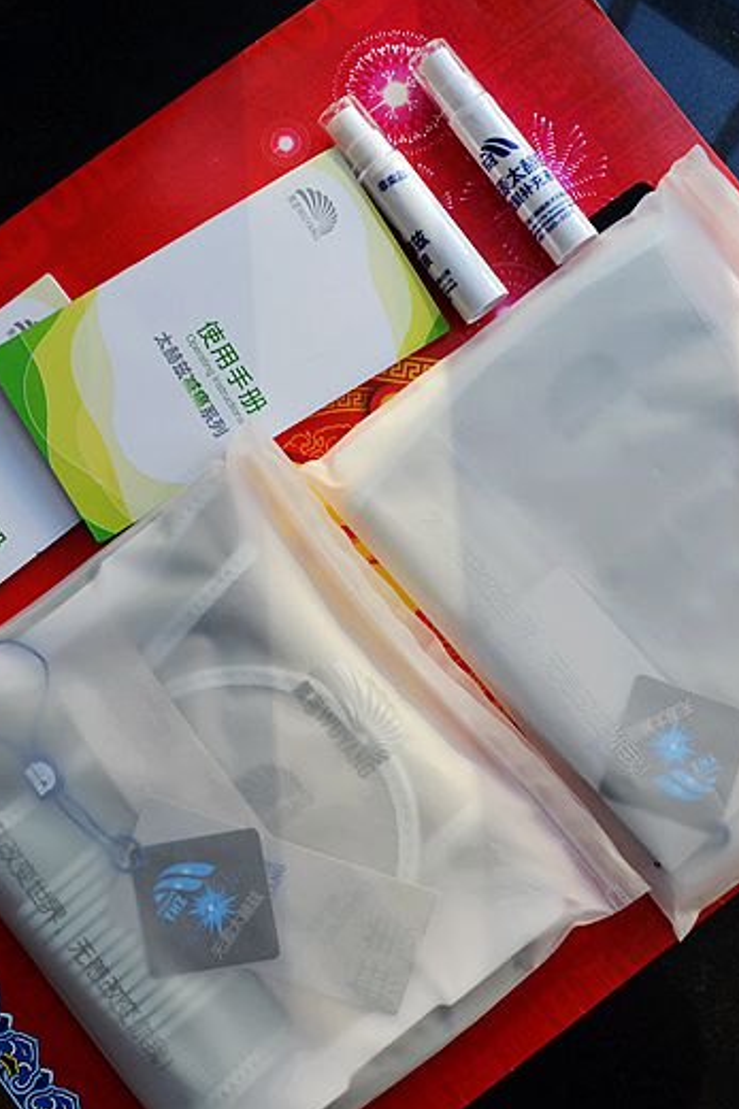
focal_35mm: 46
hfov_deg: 29.2
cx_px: 341
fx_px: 1417
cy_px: 556
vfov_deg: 42.8
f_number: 5.6
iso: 320
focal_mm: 20
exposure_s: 1/125
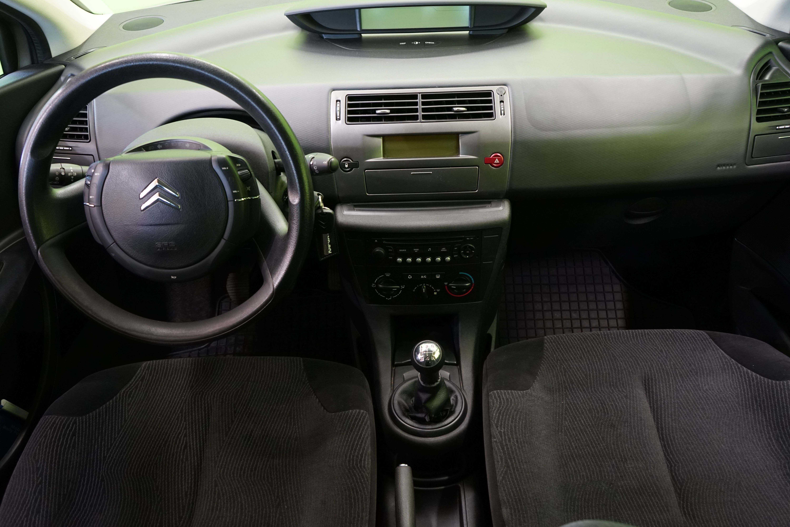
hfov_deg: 65.5
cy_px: 264
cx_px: 395
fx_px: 614
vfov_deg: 46.4
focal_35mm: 28
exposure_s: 1/20
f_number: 5.6
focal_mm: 28
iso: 2000
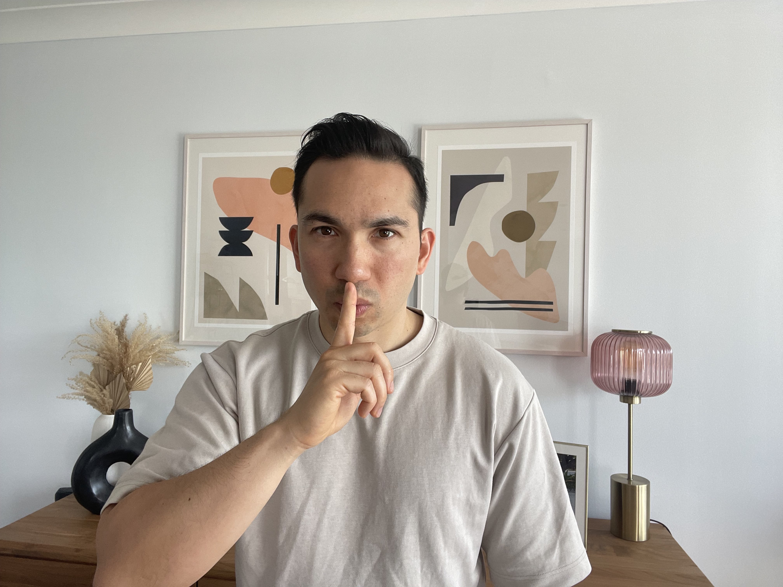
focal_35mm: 23
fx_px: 520
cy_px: 294
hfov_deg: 73.9
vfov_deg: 58.9
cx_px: 392
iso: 100
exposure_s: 1/114
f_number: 2.2
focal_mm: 2.71
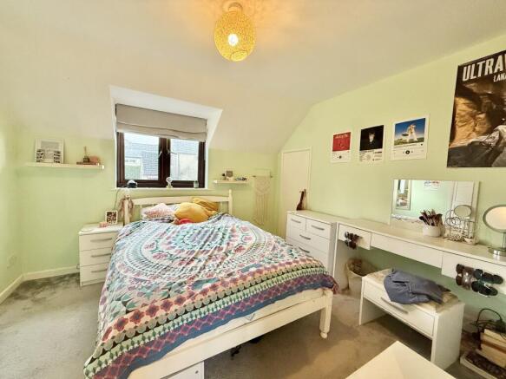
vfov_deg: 85.7
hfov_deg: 102.1
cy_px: 190
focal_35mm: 14
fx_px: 205
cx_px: 253
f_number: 2.2
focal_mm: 2.22
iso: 500
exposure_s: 1/100
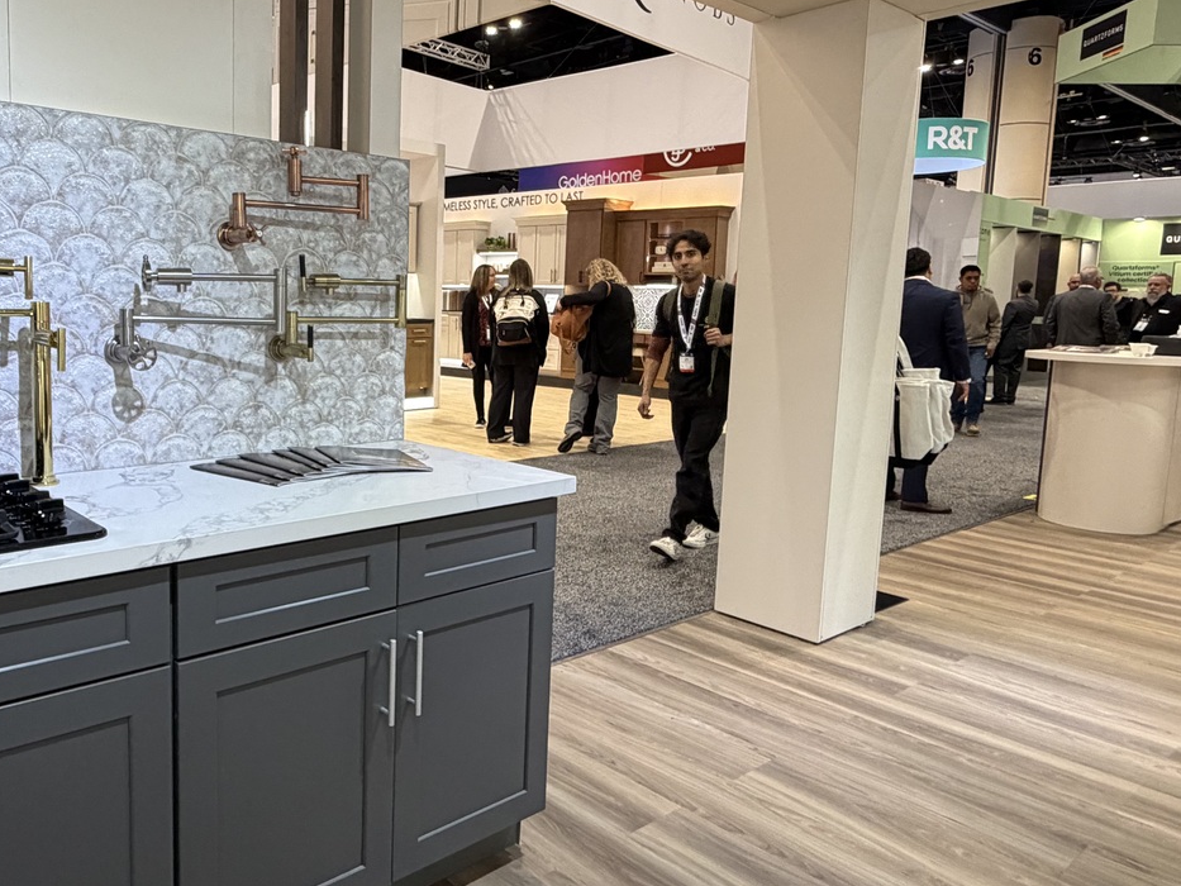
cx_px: 419
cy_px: 405
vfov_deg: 51.3
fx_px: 921
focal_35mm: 27
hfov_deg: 64.1
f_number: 2.2
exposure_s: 1/120
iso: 320
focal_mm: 2.22
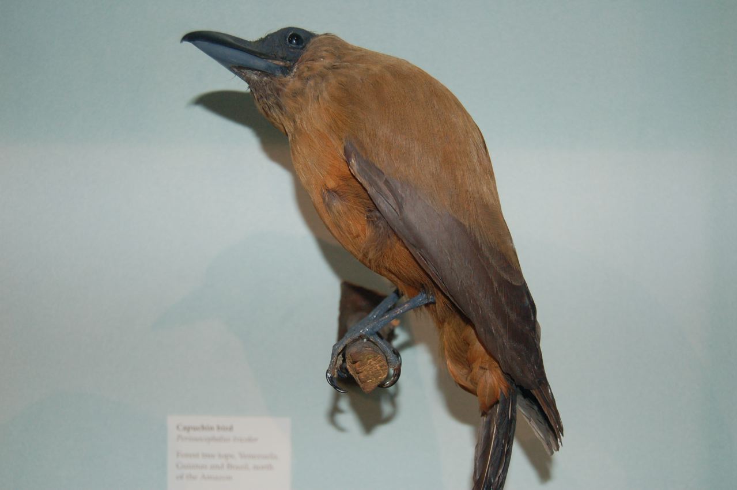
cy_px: 245
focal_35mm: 42
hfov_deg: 46.4
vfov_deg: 31.9
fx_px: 859
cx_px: 368
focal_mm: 28
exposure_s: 1/60
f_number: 4.2
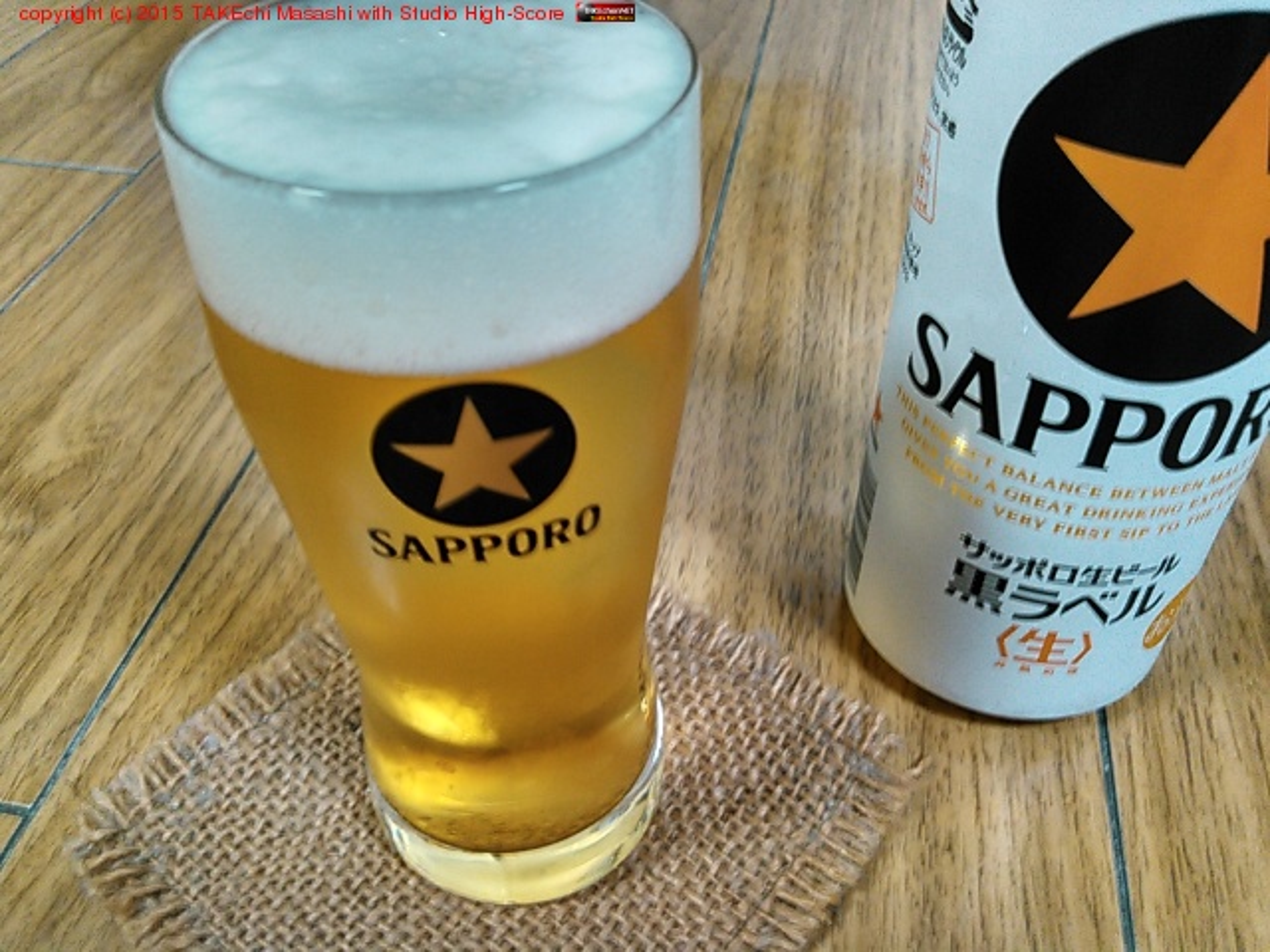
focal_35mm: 30
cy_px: 476
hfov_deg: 60.0
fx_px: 1101
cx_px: 635
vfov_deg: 46.8
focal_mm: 4
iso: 100
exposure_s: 1/15.1
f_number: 2.4
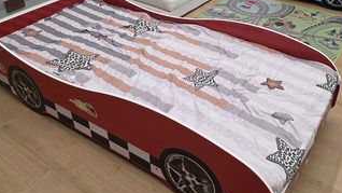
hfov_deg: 55.2
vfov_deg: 32.6
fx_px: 327
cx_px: 187
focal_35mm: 36
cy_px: 64
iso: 125
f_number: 1.7
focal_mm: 6.3
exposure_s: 1/100
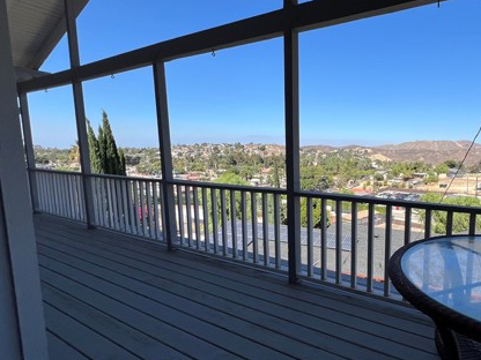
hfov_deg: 76.2
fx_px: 278
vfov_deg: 65.9
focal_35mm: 20
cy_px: 187
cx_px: 356
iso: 32
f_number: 1.8
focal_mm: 1.57
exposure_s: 1/1376
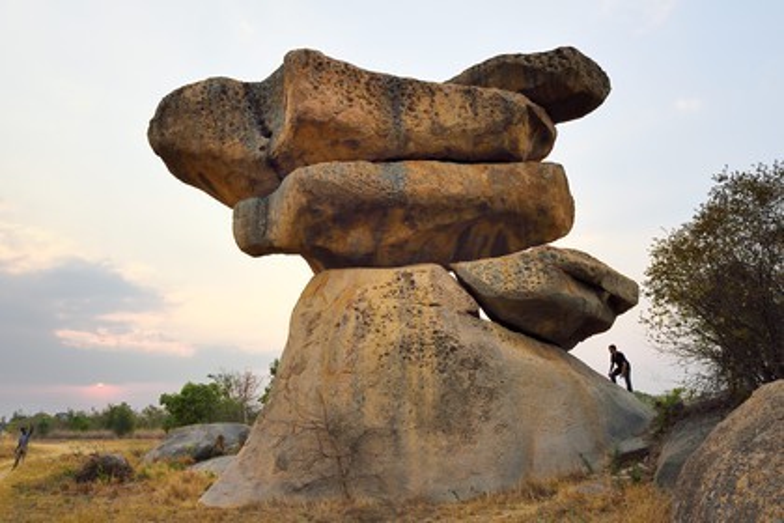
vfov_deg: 46.4
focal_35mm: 28
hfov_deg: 65.5
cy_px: 262
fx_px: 610
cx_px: 392
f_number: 8
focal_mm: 28
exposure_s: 1/200
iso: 800
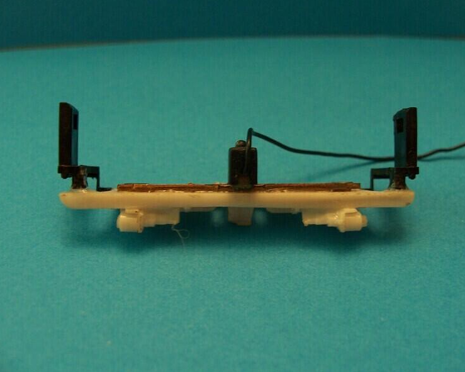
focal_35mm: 37
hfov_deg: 49.1
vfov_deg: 40.1
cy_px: 185
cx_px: 248
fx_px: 509
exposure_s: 1/8
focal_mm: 6
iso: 140
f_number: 2.8
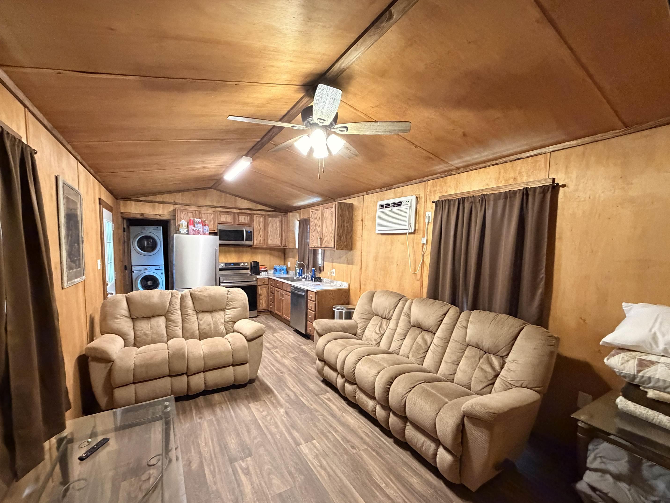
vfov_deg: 81.6
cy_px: 269
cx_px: 322
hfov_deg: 98.1
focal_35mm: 15
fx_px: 290
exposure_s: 1/60
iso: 1000
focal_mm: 2.22
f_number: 2.2
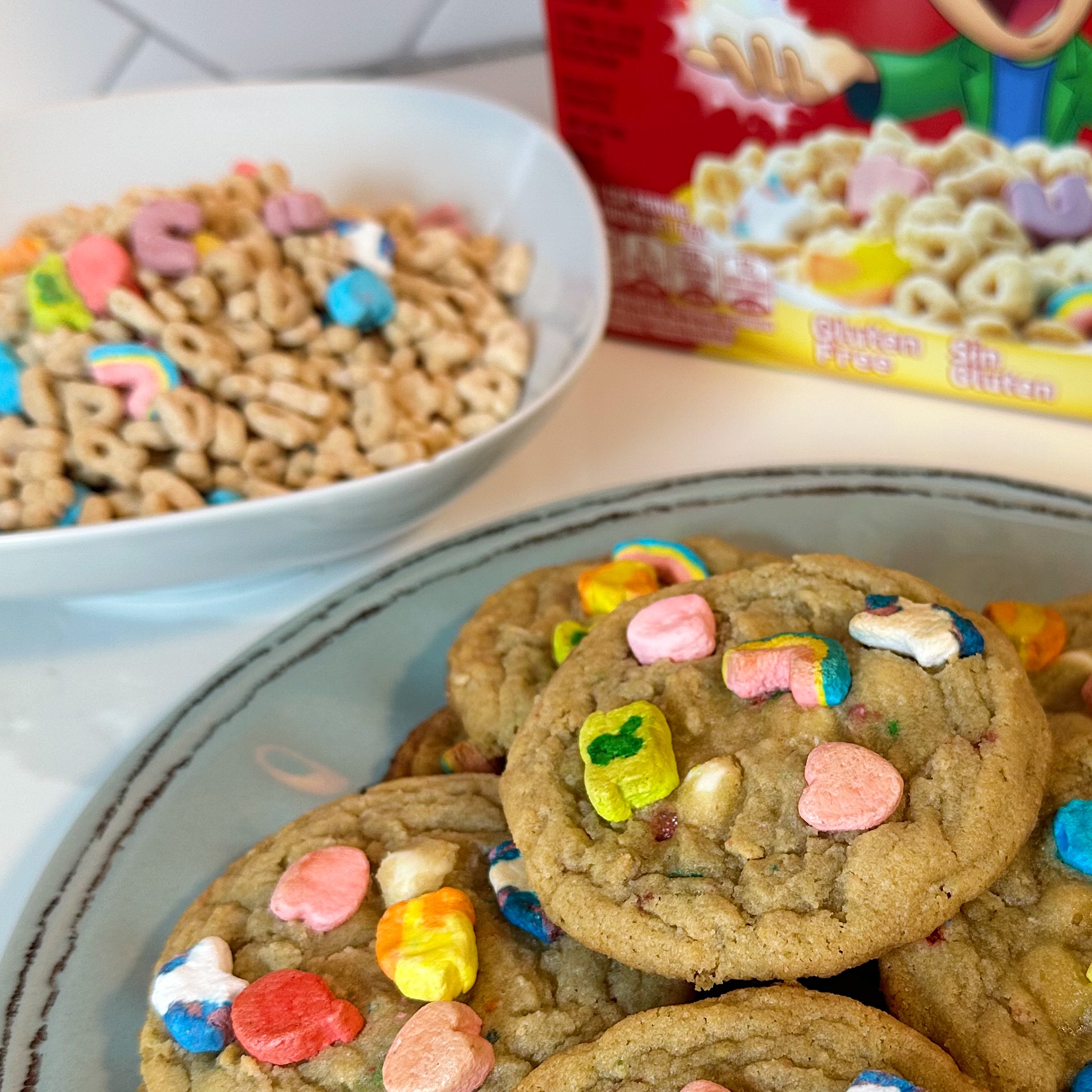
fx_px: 1642
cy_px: 641
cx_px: 769
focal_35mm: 46
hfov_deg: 36.2
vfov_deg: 36.7
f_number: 1.78
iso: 125
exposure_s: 1/60
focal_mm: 6.86
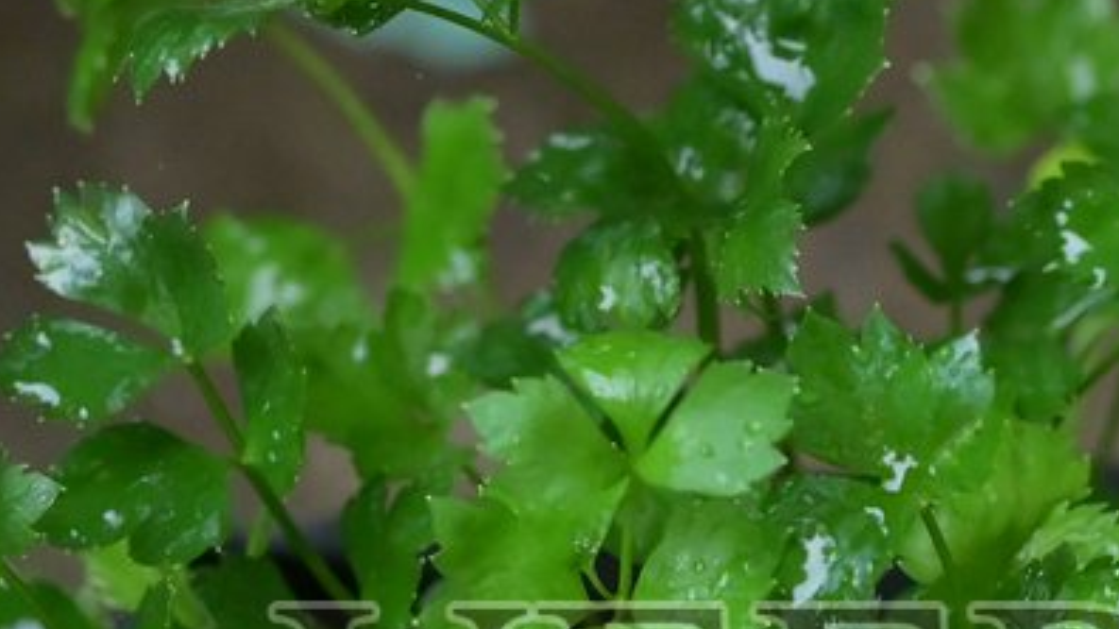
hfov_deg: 3.8
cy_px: 798
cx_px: 748
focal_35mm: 573
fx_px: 16998
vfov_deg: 2.1
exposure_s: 1/1000
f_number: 4
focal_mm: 135
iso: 3200
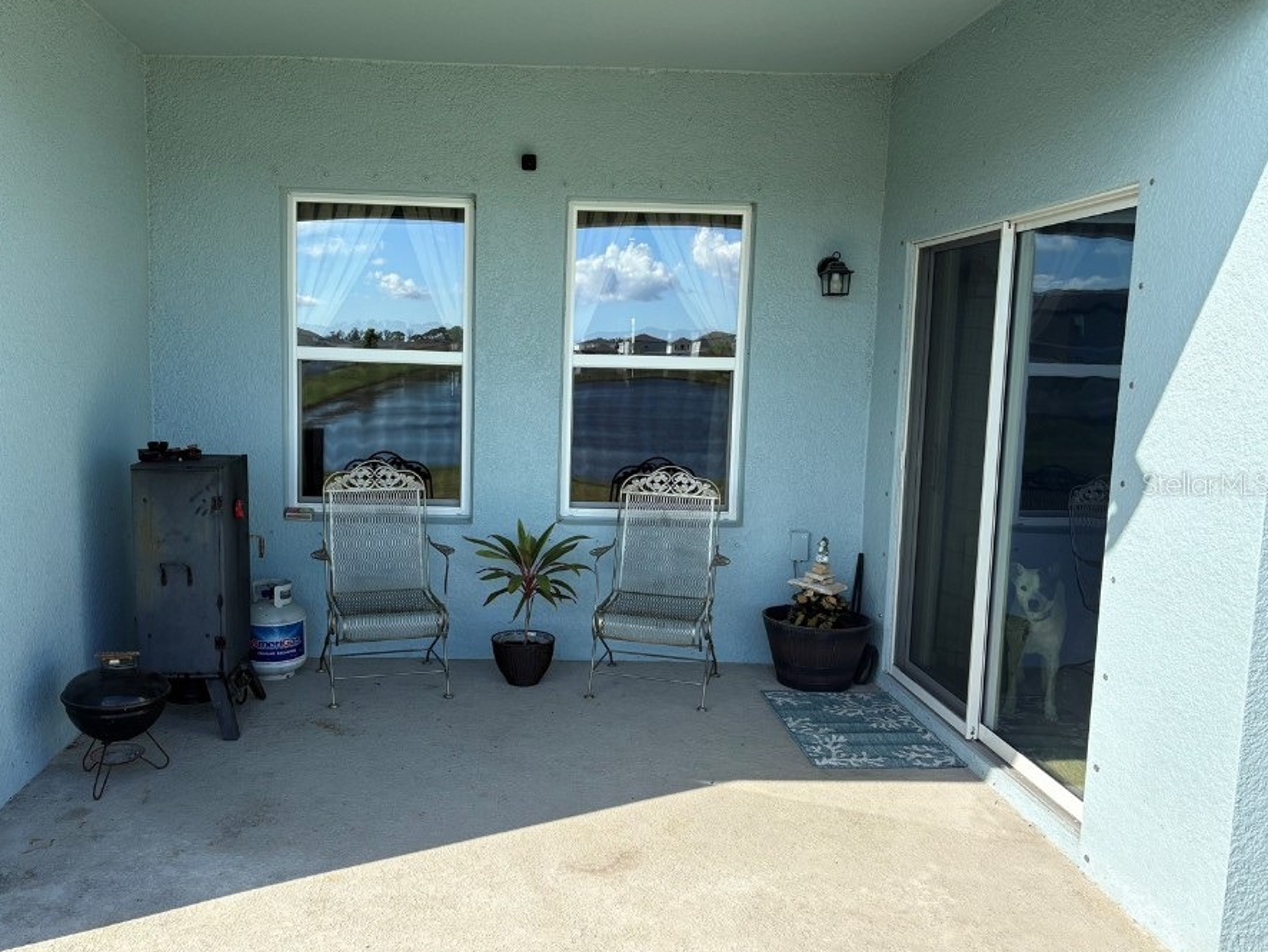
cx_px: 545
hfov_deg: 59.7
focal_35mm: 30
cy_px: 483
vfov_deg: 46.8
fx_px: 1099
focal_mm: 5.96
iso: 64
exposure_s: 1/1667
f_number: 1.6
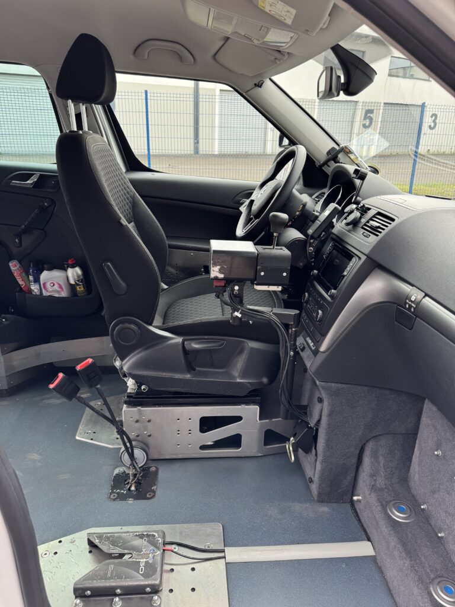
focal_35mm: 24
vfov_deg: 71.6
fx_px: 421
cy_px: 304
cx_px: 228
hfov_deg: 56.8
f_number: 1.78
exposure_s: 1/121
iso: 100
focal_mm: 6.76
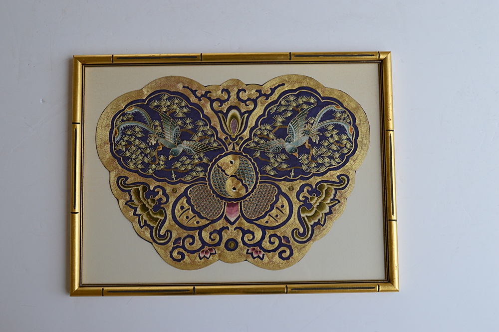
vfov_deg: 36.8
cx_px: 250
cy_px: 166
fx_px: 499
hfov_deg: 53.2
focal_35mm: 36
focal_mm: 24
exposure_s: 1/100
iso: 400
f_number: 8
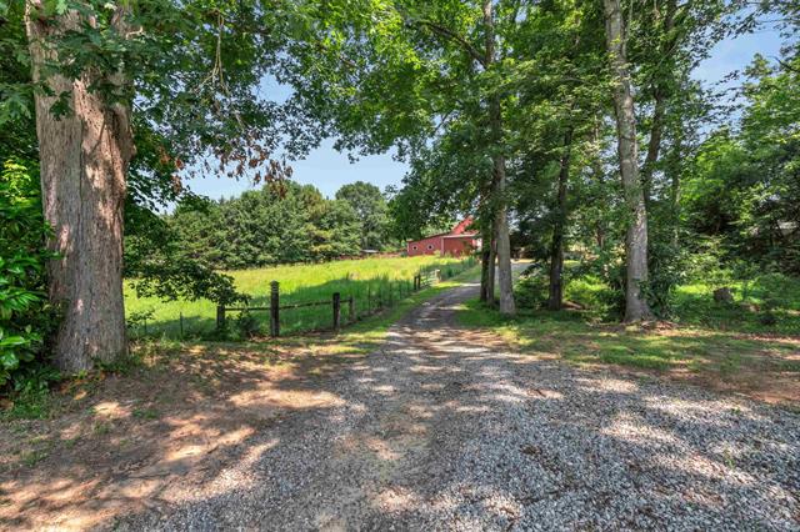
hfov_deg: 96.8
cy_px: 266
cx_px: 400
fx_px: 355
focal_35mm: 16
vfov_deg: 73.7
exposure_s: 1/100
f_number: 9
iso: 160
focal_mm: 16
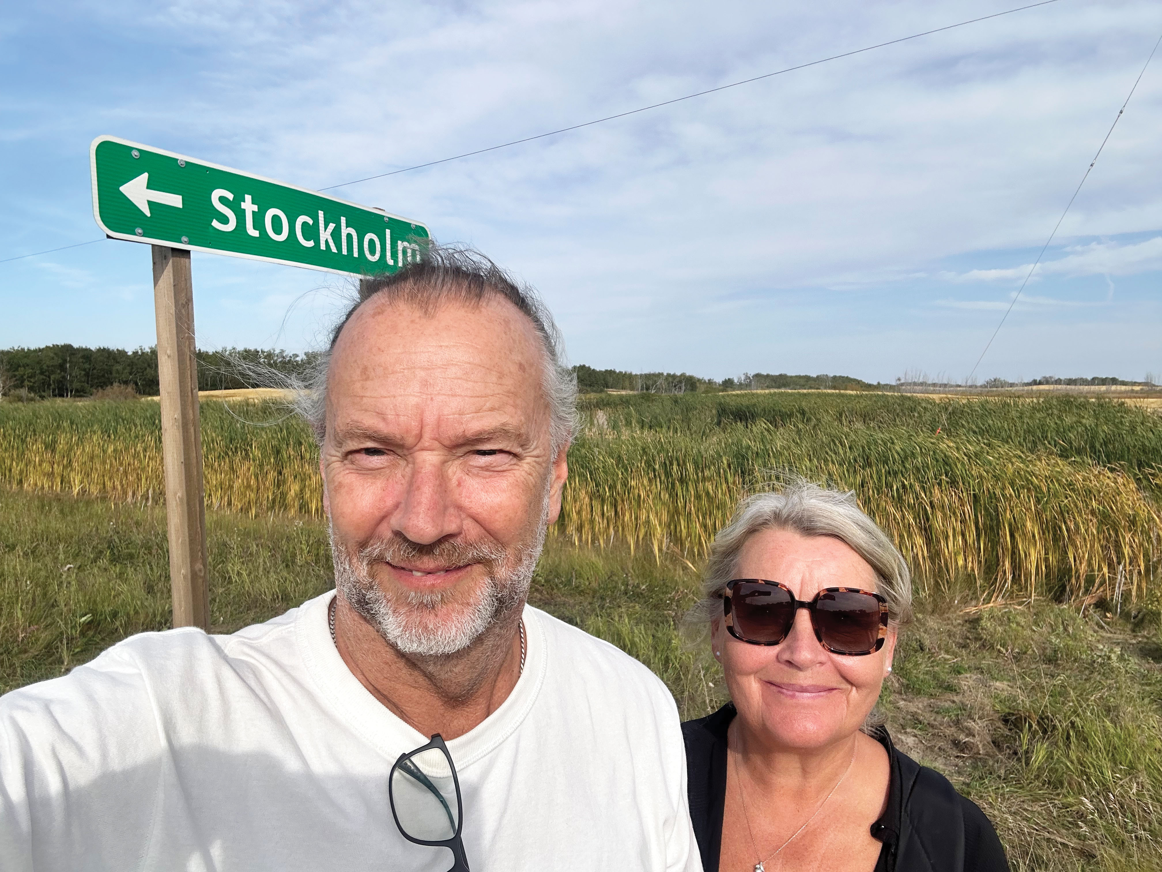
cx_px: 581
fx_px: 772
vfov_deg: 58.9
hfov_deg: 73.9
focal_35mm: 23
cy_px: 436
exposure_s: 1/1284
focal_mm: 2.69
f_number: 1.9
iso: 25
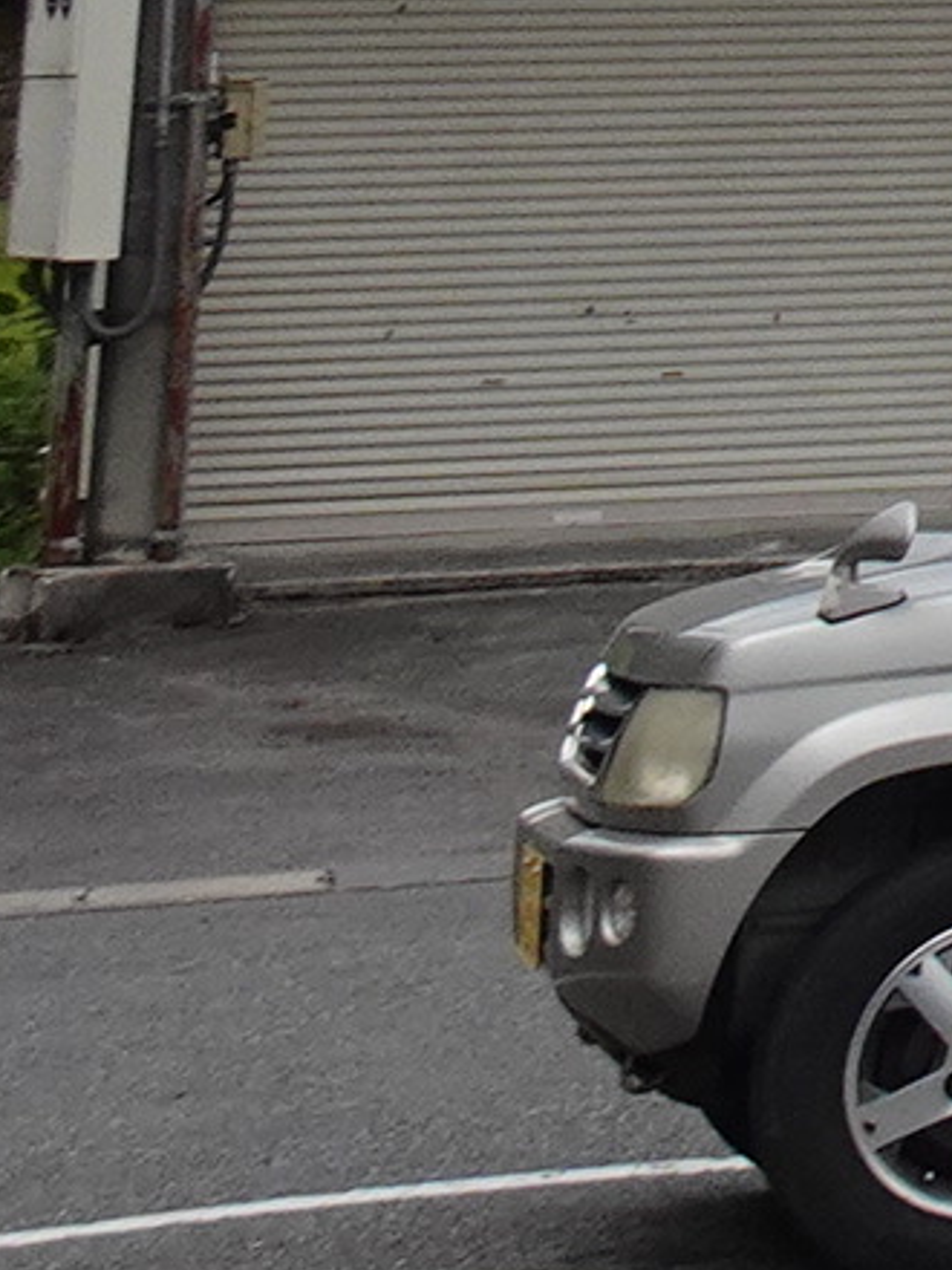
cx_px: 3470
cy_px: -1085
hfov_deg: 7.1
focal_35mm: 171
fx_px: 6270
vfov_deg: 10.8
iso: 80
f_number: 3.5
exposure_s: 1/640
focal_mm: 4.96
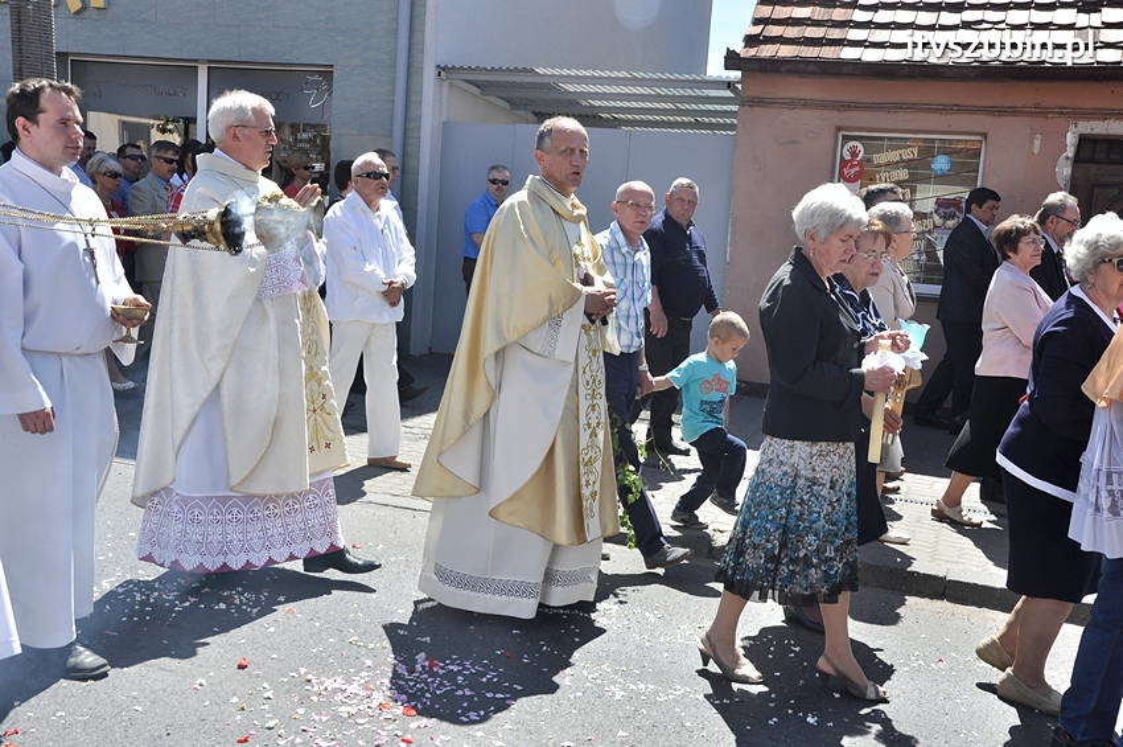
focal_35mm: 39
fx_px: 1215
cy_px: 374
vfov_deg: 34.1
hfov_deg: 49.6
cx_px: 562
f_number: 11
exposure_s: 1/500
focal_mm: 26
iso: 400
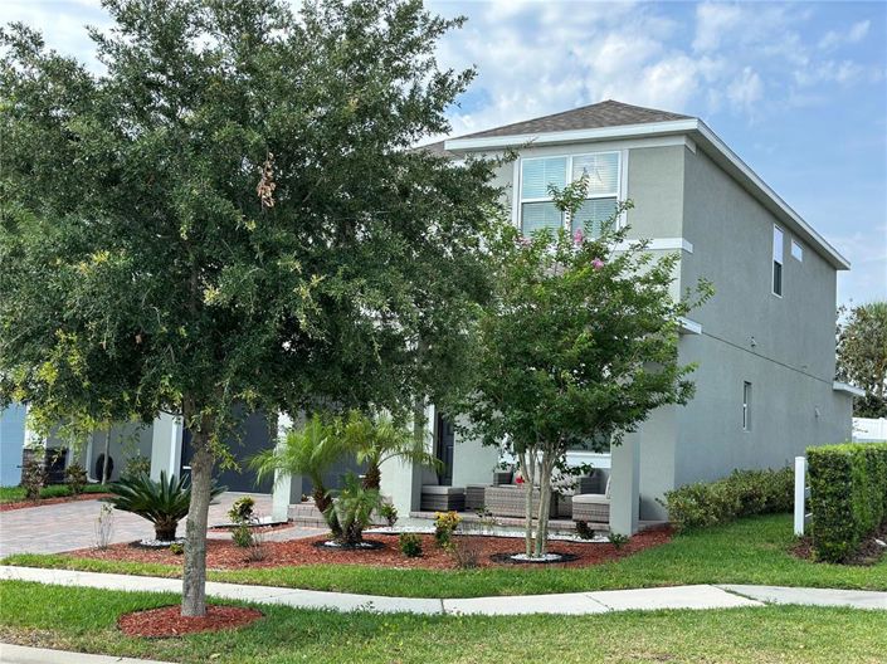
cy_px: 332
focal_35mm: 48
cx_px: 444
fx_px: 1229
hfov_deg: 39.7
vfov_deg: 30.2
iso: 80
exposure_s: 1/1815
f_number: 1.78
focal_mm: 6.86
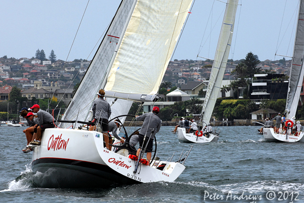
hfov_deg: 6.4
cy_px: 105
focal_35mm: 323
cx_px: 143
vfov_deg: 4.3
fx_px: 2729
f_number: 8
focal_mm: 200
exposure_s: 1/1000
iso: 400
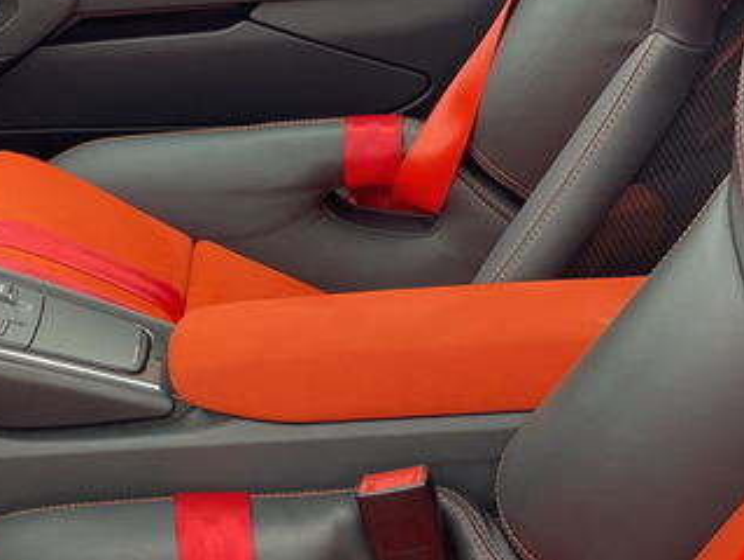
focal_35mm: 125
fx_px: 2690
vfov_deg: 11.9
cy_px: 355
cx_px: 40
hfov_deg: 15.5
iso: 125
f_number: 2
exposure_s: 1/122
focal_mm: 6
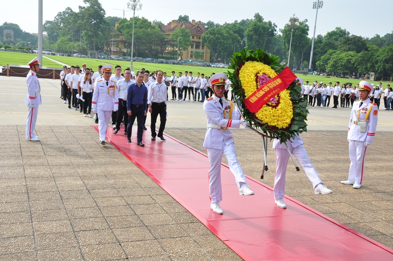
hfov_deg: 46.5
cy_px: 130
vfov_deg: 31.8
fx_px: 458
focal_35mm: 42
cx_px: 196
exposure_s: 1/125
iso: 200
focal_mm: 28
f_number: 13
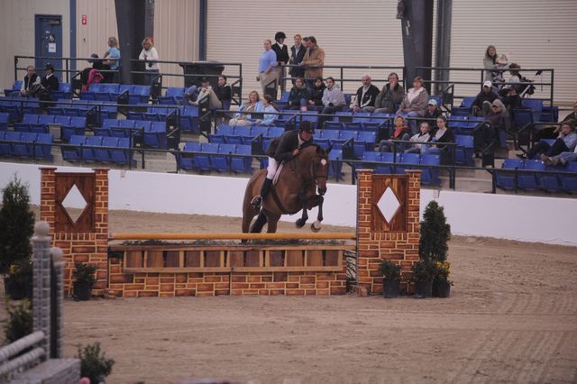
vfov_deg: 6.9
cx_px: 288
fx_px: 3204
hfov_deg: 10.3
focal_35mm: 200
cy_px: 192
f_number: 2.8
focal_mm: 200
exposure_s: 1/400
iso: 5000
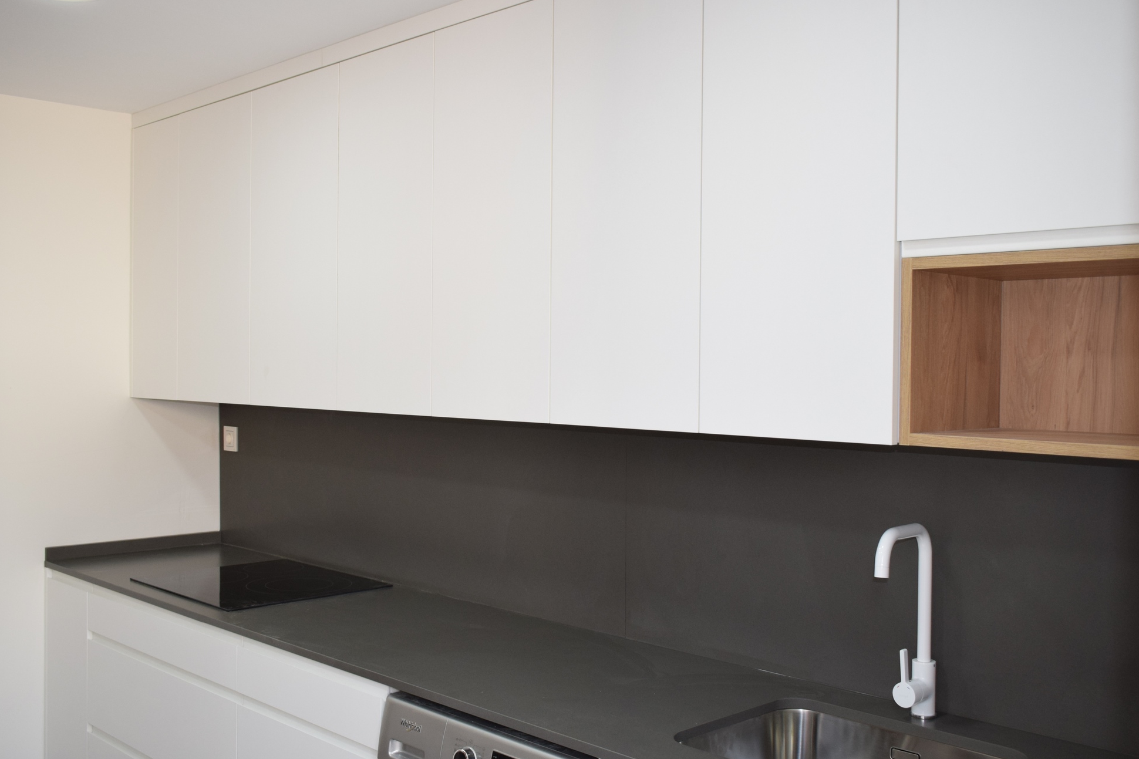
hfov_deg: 50.7
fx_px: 1202
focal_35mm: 38
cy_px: 382
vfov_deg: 35.0
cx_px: 552
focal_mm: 24
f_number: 5.6
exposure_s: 1/125
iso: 800
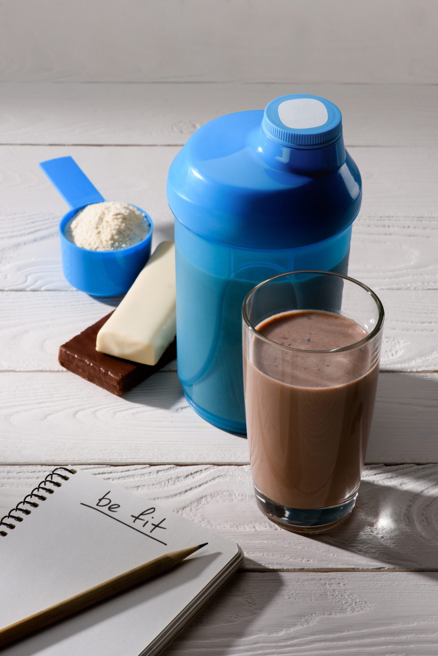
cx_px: 219
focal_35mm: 105
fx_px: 1914
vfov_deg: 19.4
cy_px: 328
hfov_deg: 13.1
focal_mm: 105
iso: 400
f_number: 25
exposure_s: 1/125
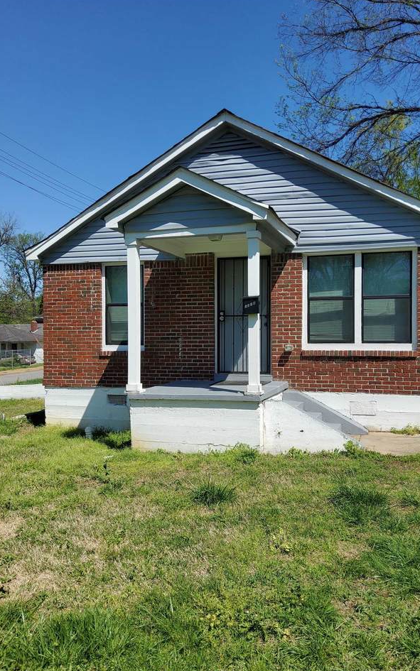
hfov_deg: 44.4
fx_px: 513
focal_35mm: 28
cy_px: 336
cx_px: 249
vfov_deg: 66.5
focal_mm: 3.08
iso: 50
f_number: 2
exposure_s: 1/1580
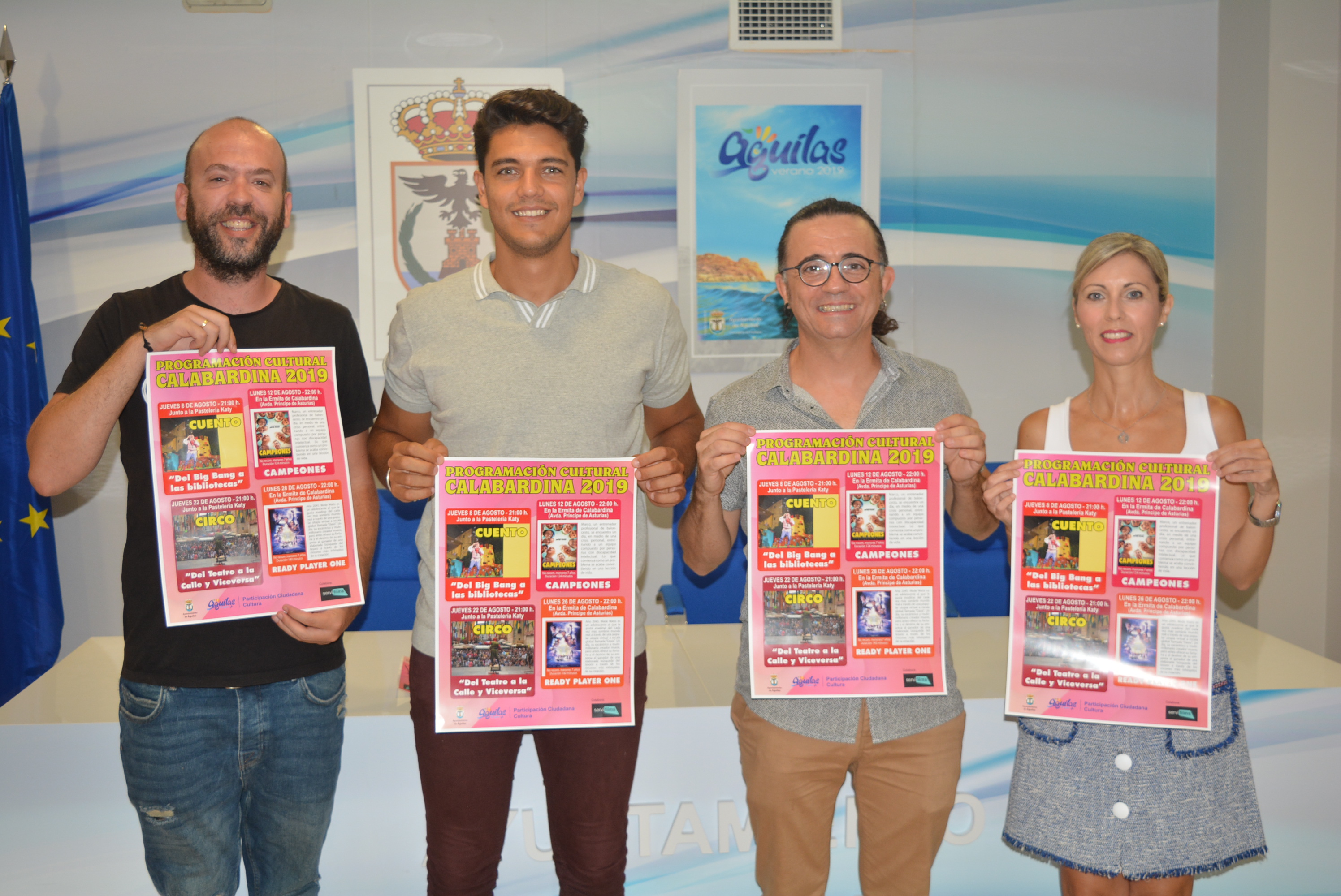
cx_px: 670
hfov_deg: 43.6
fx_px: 1677
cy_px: 448
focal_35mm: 45
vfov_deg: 29.9
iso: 400
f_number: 4.2
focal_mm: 30
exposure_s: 1/60
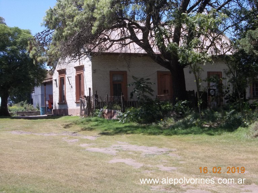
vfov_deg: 18.0
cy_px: 96
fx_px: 611
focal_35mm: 82
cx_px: 129
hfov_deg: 23.8
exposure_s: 1/500
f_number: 4.8
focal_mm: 11.6
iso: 140
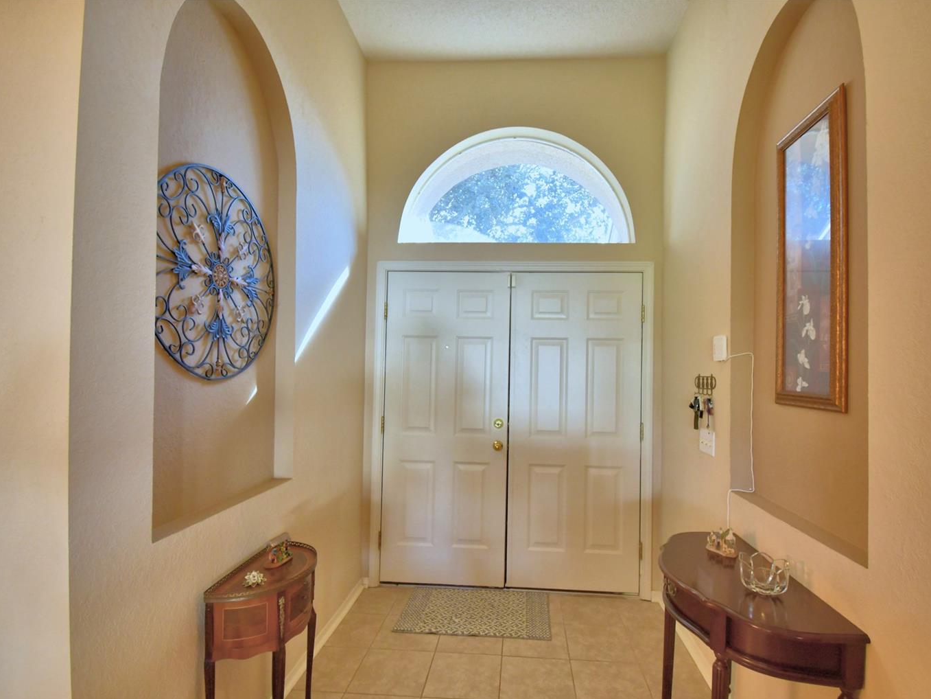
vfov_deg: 74.7
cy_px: 365
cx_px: 502
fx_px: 457
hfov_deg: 90.8
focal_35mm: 17
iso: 560
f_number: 4.5
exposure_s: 1/30
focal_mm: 10
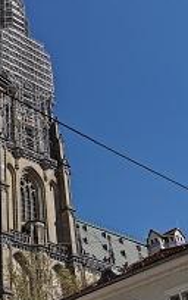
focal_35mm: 56
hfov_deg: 21.8
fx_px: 458
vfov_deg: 36.0
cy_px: 193
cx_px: -26
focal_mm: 5.56
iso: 50
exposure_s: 1/8850
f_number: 1.6
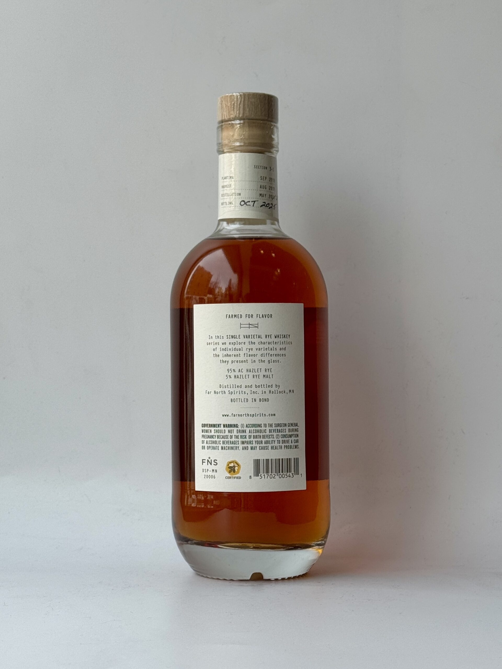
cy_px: 334
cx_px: 251
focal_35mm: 48
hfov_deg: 30.3
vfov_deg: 39.7
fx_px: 928
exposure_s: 1/121
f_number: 1.78
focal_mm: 6.76
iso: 50
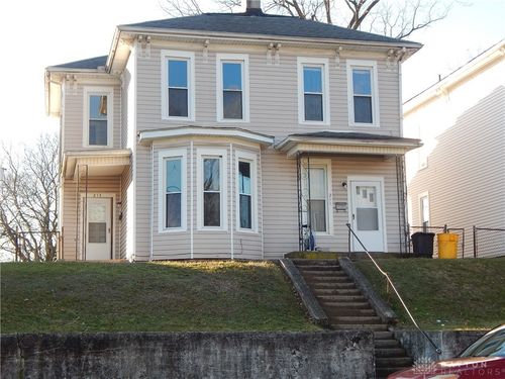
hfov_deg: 31.7
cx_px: 252
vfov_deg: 24.0
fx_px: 890
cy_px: 190
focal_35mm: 61
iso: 125
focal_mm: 10.9
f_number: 4
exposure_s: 1/200
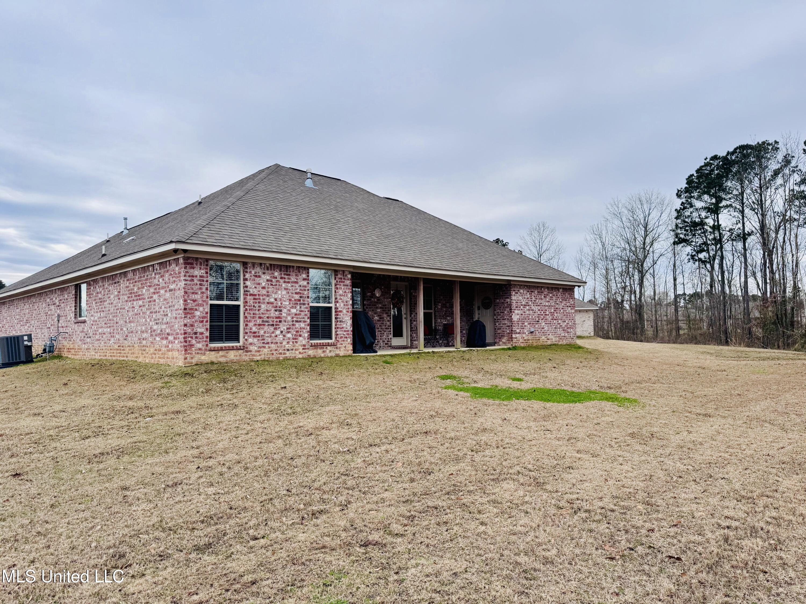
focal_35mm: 24
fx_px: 559
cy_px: 302
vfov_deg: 56.8
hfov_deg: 71.6
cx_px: 403
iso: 80
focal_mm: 6.76
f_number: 1.78
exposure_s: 1/1395
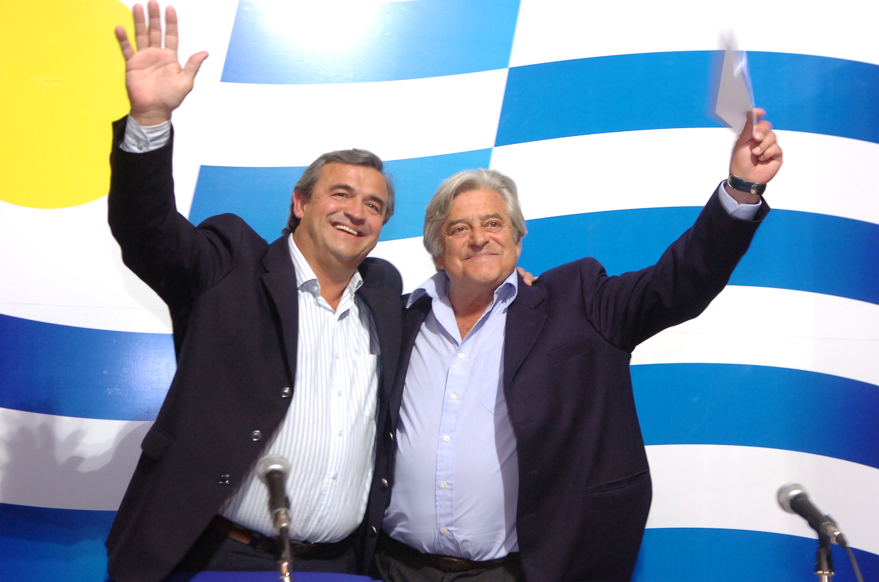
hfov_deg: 35.1
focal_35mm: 57
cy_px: 291
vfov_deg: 23.7
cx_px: 440
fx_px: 1389
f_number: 4.5
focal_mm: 38
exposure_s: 1/50
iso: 800
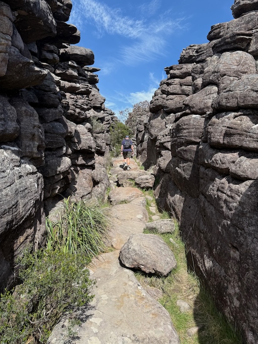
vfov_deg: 67.2
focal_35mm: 26
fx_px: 258
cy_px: 158
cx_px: 130
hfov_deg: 53.1
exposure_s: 1/2801
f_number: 1.78
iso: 80
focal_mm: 6.76
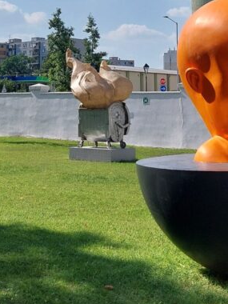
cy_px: 22
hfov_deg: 20.5
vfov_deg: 26.4
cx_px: 53
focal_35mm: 71
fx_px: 624
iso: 25
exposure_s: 1/1486
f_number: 1.8
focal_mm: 5.23
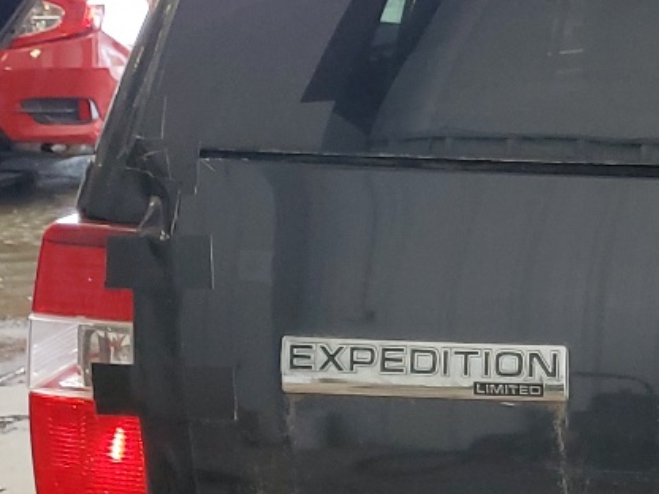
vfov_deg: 14.8
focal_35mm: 100
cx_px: 1050
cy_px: 204
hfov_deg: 17.3
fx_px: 1904
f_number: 1.5
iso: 59
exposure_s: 1/120
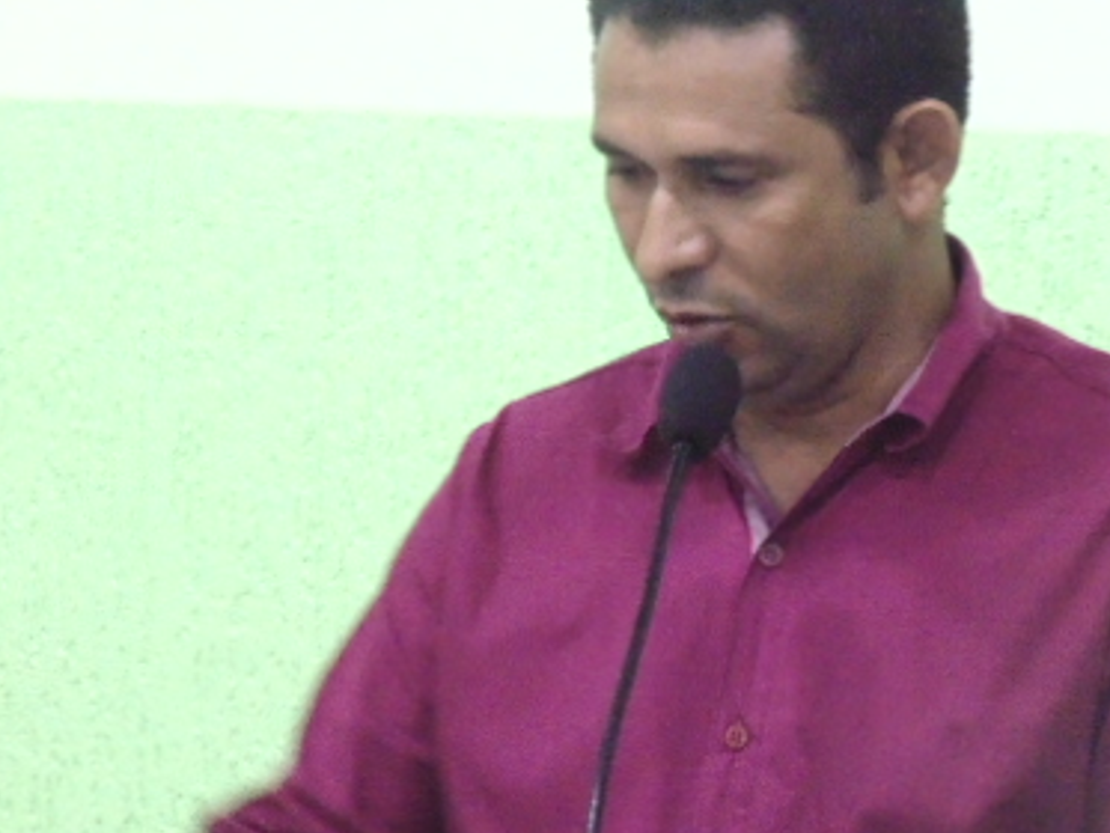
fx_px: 19695
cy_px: 223
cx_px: 530
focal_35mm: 614
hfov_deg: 3.2
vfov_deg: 2.4
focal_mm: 64.1
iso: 800
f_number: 6
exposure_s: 1/15
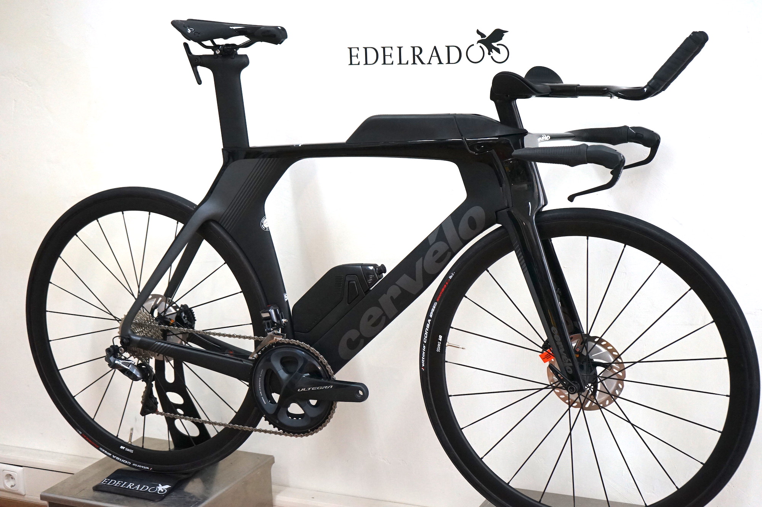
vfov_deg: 24.2
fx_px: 1184
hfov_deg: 35.7
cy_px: 254
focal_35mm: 56
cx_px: 381
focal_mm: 56
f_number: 5
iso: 2000
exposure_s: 1/160
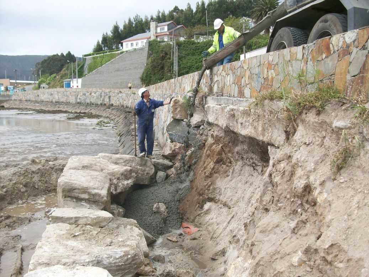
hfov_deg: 54.0
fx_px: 362
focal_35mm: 34
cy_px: 138
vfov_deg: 41.8
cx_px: 184
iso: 64
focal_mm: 5.7
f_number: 2.8
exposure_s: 1/402
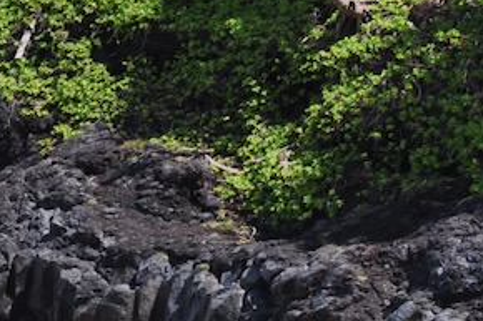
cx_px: -546
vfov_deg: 7.9
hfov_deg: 10.7
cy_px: 340
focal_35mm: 172
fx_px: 2306
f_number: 8
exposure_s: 1/80
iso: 200
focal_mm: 26
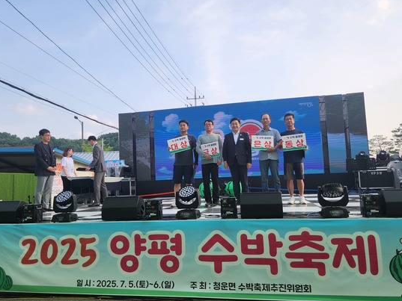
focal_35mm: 30
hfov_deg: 59.9
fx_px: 348
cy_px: 156
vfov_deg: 46.8
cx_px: 198
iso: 20
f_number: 1.8
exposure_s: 1/895
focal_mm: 5.4
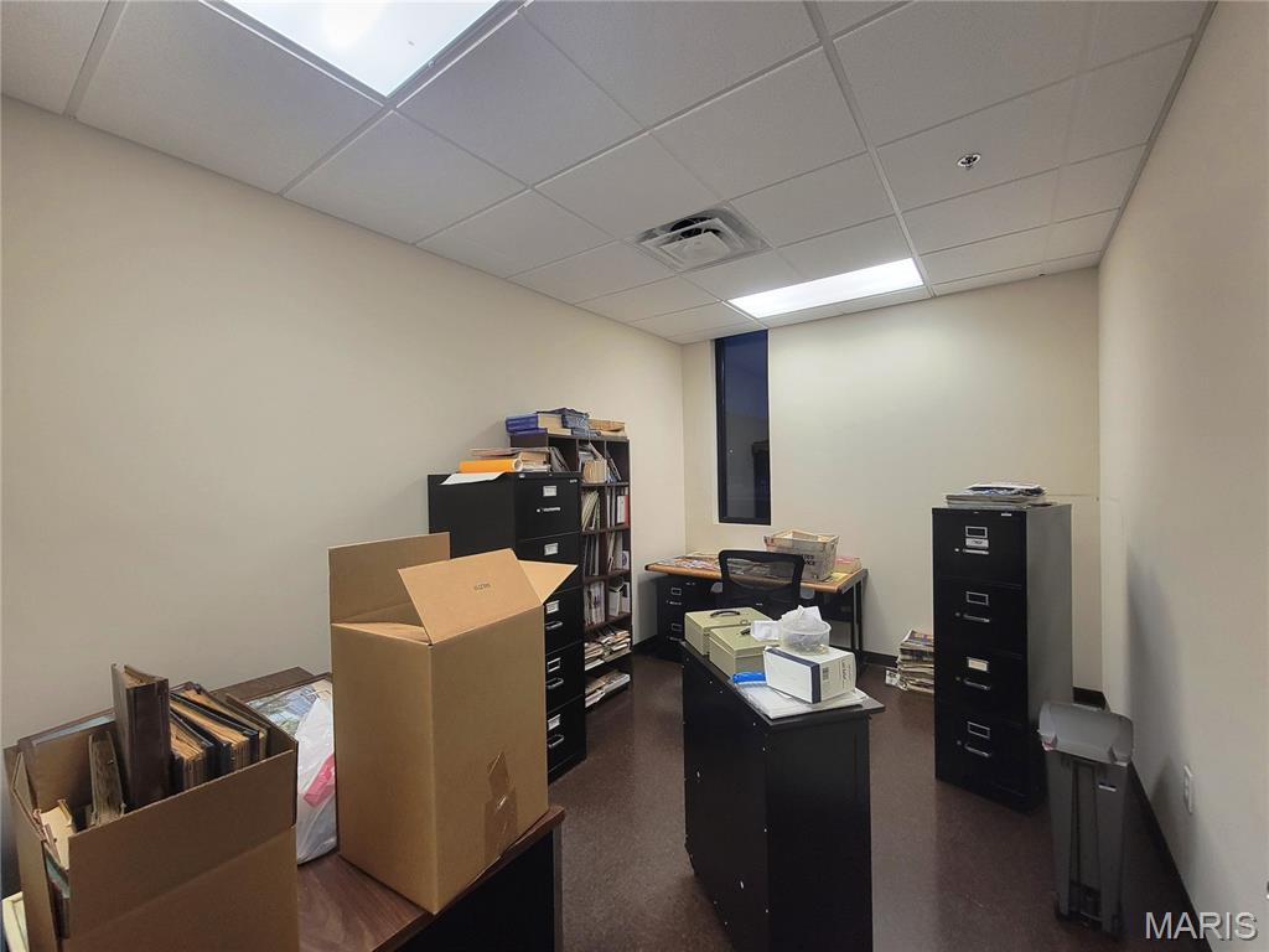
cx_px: 634
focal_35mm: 13
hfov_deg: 106.2
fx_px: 477
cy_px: 476
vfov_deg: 89.9
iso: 320
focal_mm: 2.2
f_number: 2.2
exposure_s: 1/60
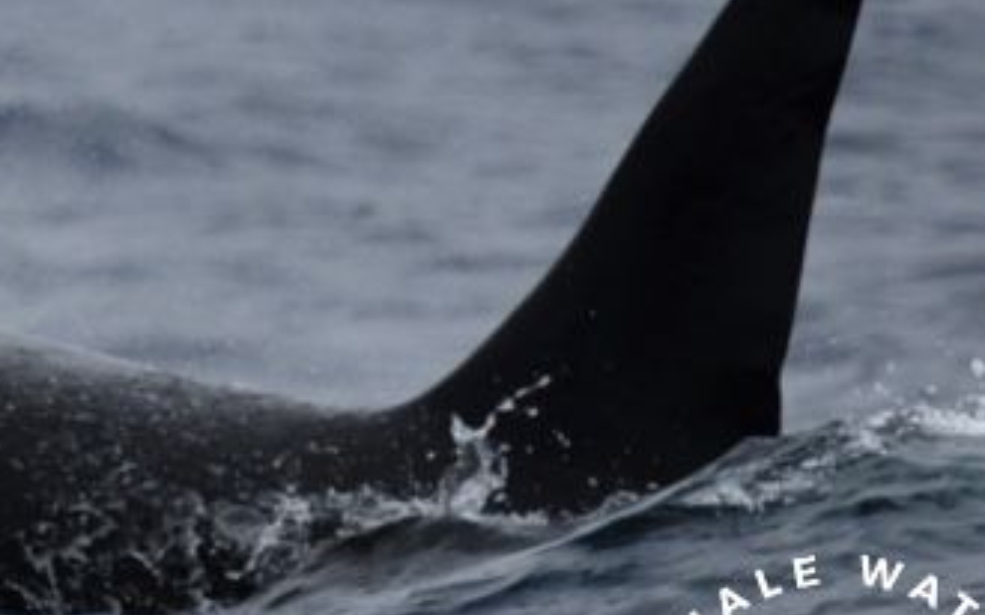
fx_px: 39770
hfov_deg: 1.4
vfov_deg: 0.9
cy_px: 199
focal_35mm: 1482
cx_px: -119
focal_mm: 600
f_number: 6.3
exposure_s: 1/8000
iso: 1000
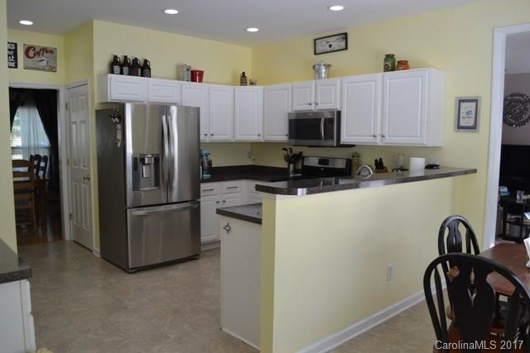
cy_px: 176
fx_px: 398
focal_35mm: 27
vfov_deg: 48.0
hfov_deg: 67.4
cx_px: 265
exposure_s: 1/100
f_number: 5
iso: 400
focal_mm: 18
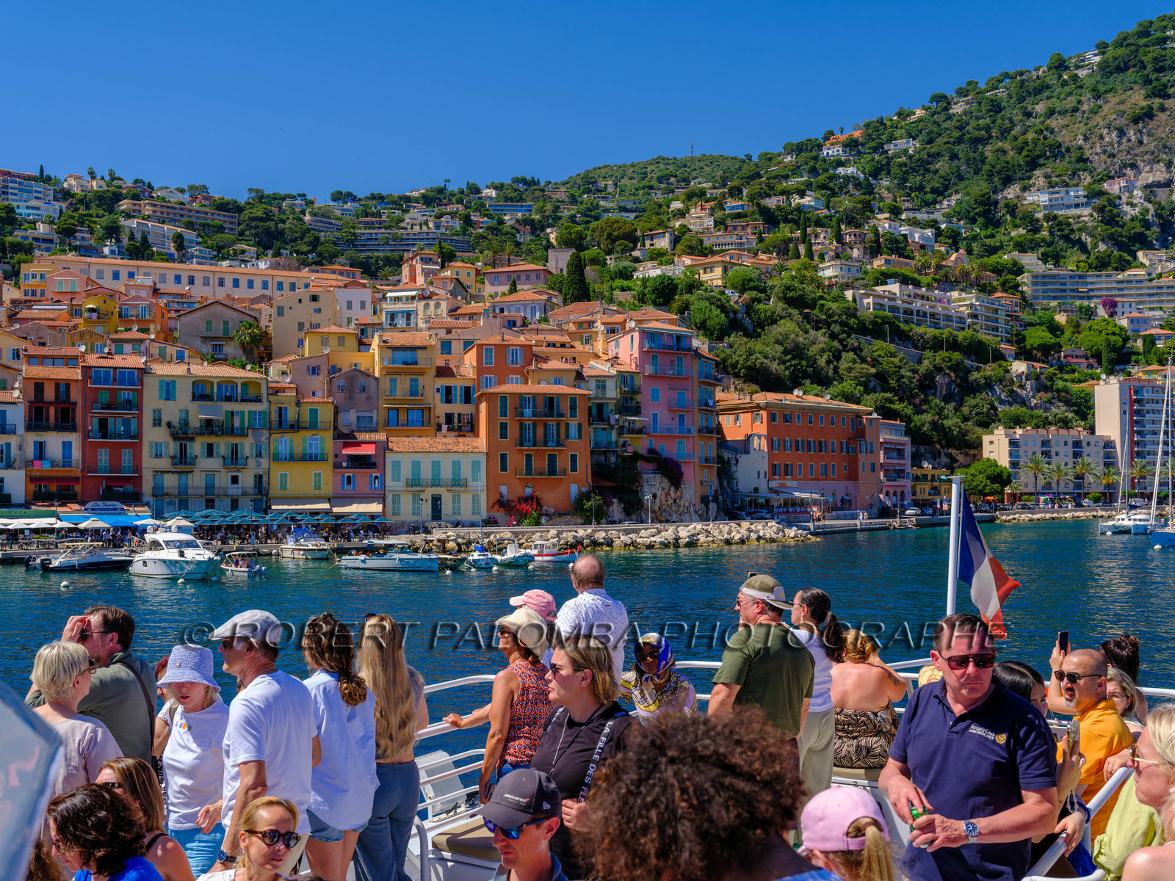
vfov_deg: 39.7
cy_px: 440
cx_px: 588
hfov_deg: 51.4
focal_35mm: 36
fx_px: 1222
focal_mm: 45
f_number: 8
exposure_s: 1/320
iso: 200
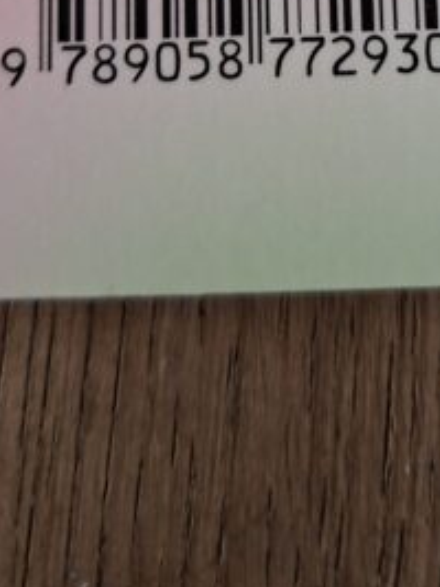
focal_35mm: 69
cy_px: -279
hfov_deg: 21.1
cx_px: 323
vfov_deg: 23.1
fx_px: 1170
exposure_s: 1/100
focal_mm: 5.54
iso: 250
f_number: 1.8
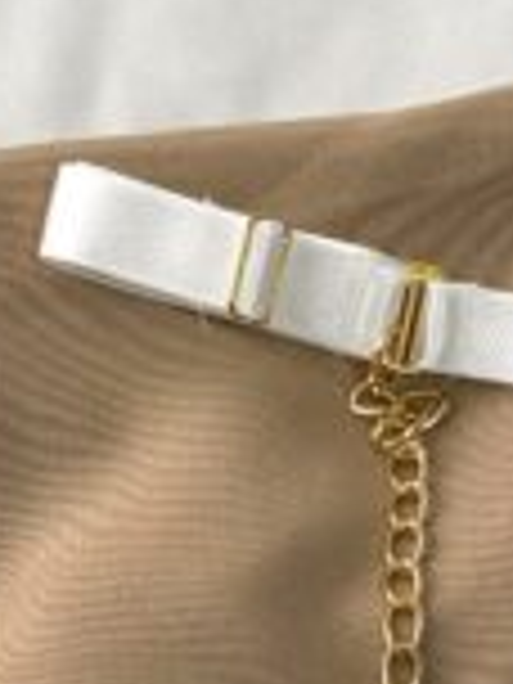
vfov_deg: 12.2
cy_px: 1692
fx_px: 2490
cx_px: 135
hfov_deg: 11.7
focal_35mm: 126
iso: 80
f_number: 1.8
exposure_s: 1/120
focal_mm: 6.76
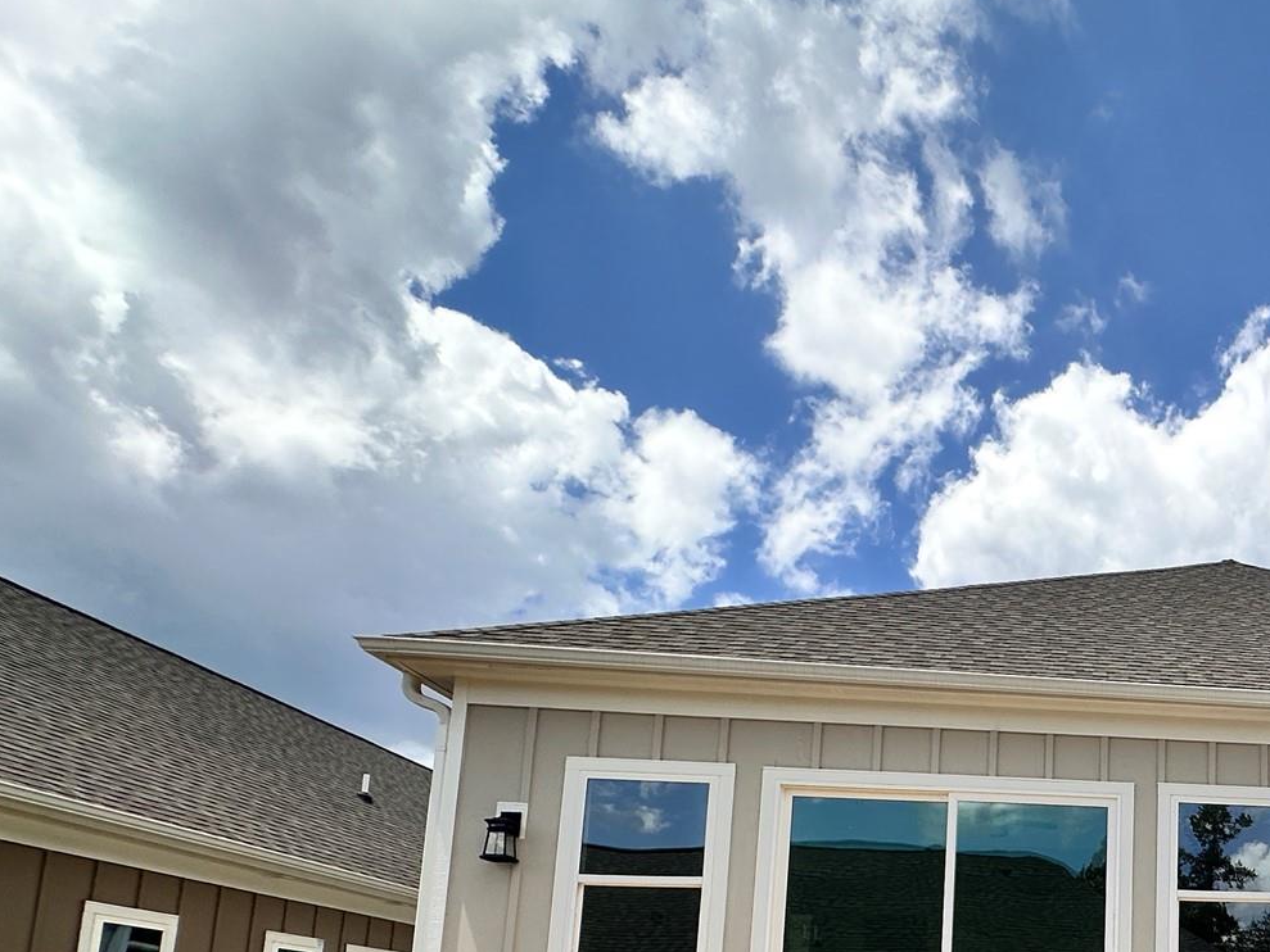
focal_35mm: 29
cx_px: 1288
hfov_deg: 49.5
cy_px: 917
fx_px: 1064
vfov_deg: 42.7
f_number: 2.2
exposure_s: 1/1916
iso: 40
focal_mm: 2.22
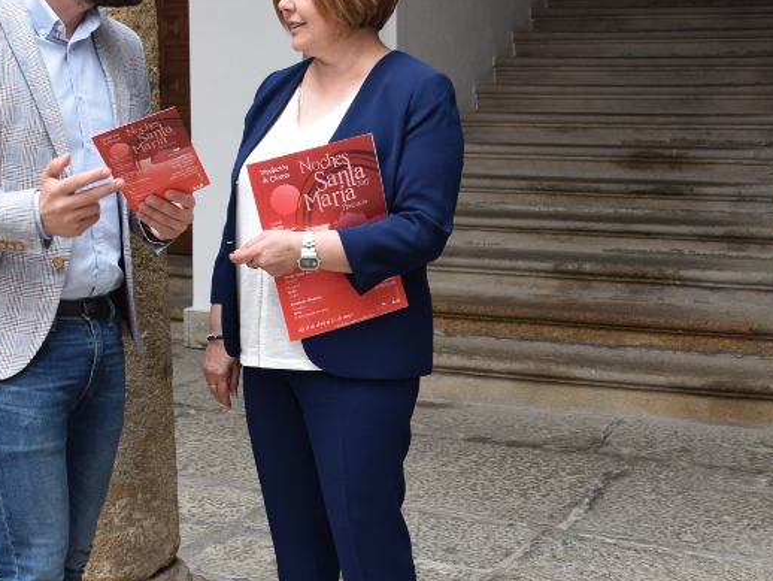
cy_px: 291
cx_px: 385
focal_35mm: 57
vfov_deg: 25.7
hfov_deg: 33.8
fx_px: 1273
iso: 400
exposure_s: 1/100
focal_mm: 20
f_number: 5
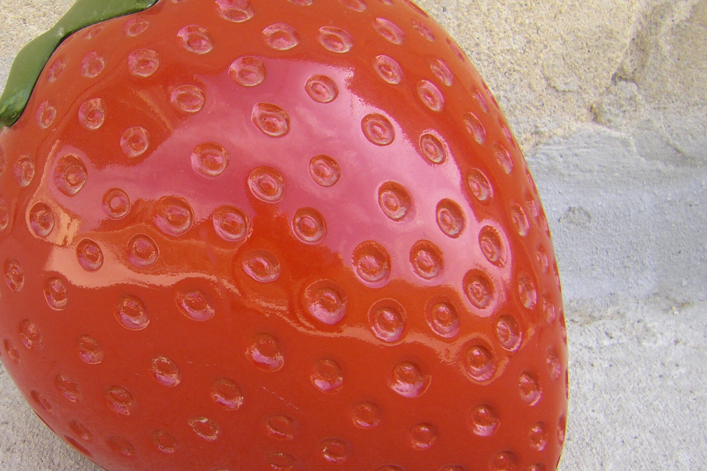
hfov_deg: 32.1
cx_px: 224
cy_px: 254
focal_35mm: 62
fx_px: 1217
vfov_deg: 21.9
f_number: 3.5
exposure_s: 1/160
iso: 64
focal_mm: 6.3
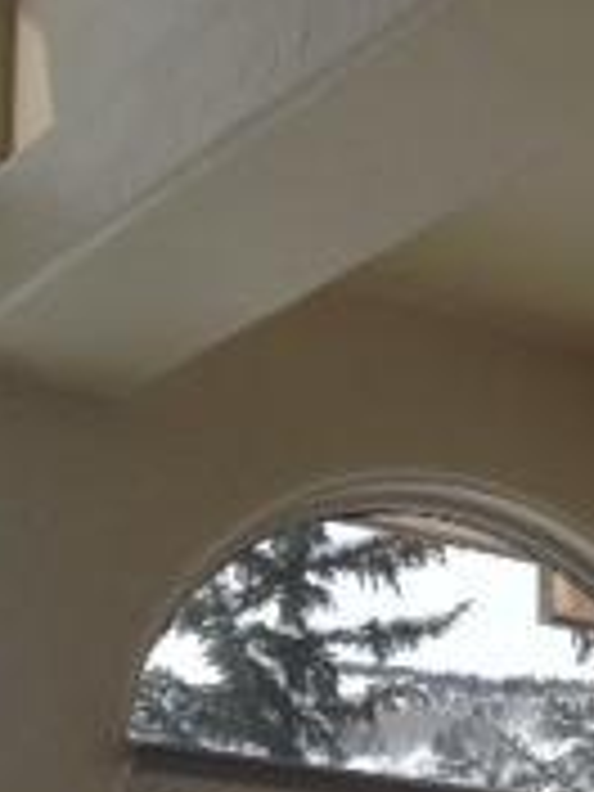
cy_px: 1076
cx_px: 1210
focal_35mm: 127
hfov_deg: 10.6
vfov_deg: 14.7
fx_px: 2906
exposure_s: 1/1905
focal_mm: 4.28
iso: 50
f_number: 2.4
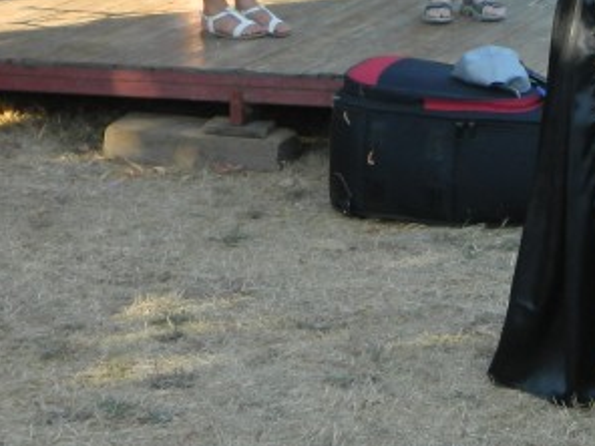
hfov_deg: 13.5
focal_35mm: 142
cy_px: -135
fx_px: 2441
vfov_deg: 10.2
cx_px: 720
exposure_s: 1/125
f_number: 3.5
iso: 80
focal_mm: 7.3
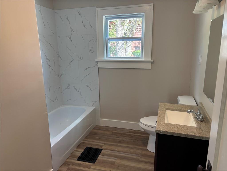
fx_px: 170
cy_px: 86
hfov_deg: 67.3
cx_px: 114
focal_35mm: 26
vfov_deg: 53.1
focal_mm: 5.96
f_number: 1.6
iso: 100
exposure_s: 1/60
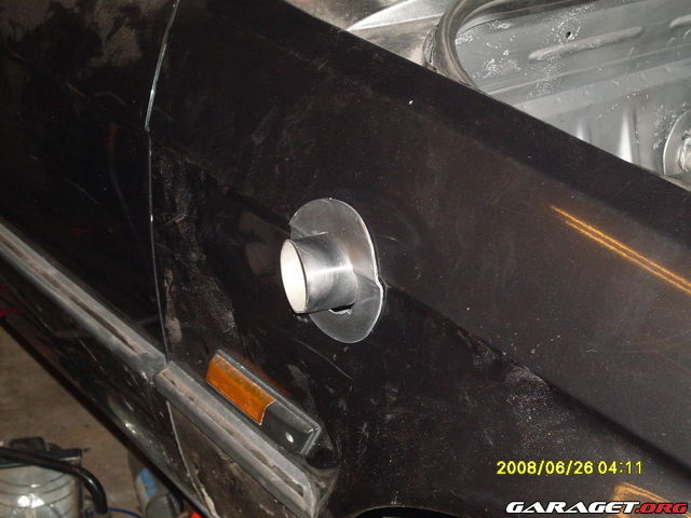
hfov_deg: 27.4
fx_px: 1417
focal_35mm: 71
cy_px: 259
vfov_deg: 20.7
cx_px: 346
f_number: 3.7
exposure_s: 1/45
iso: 120
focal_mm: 11.7
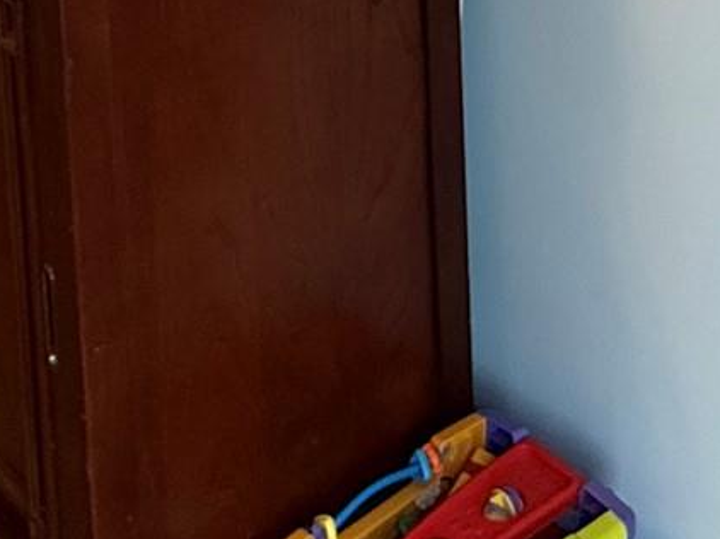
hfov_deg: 27.3
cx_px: 686
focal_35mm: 68
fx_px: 1414
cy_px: -471
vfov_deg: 17.1
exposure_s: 1/60
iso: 250
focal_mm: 2.22
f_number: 2.2
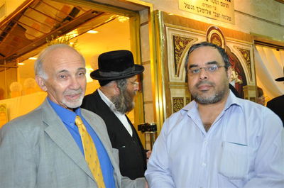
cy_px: 94
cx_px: 142
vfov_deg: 34.1
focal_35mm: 39
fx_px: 307
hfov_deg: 49.6
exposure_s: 1/60
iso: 800
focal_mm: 26
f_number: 4
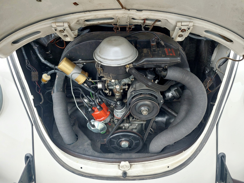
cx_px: 122
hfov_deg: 69.4
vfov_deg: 54.9
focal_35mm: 25
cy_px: 92
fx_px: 176
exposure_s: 1/100
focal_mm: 5.23
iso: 50
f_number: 1.8
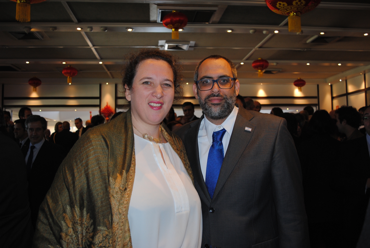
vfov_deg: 38.5
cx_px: 185
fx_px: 355
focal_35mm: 34
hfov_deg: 55.0
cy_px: 124
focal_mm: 23
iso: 200
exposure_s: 1/60
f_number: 3.8
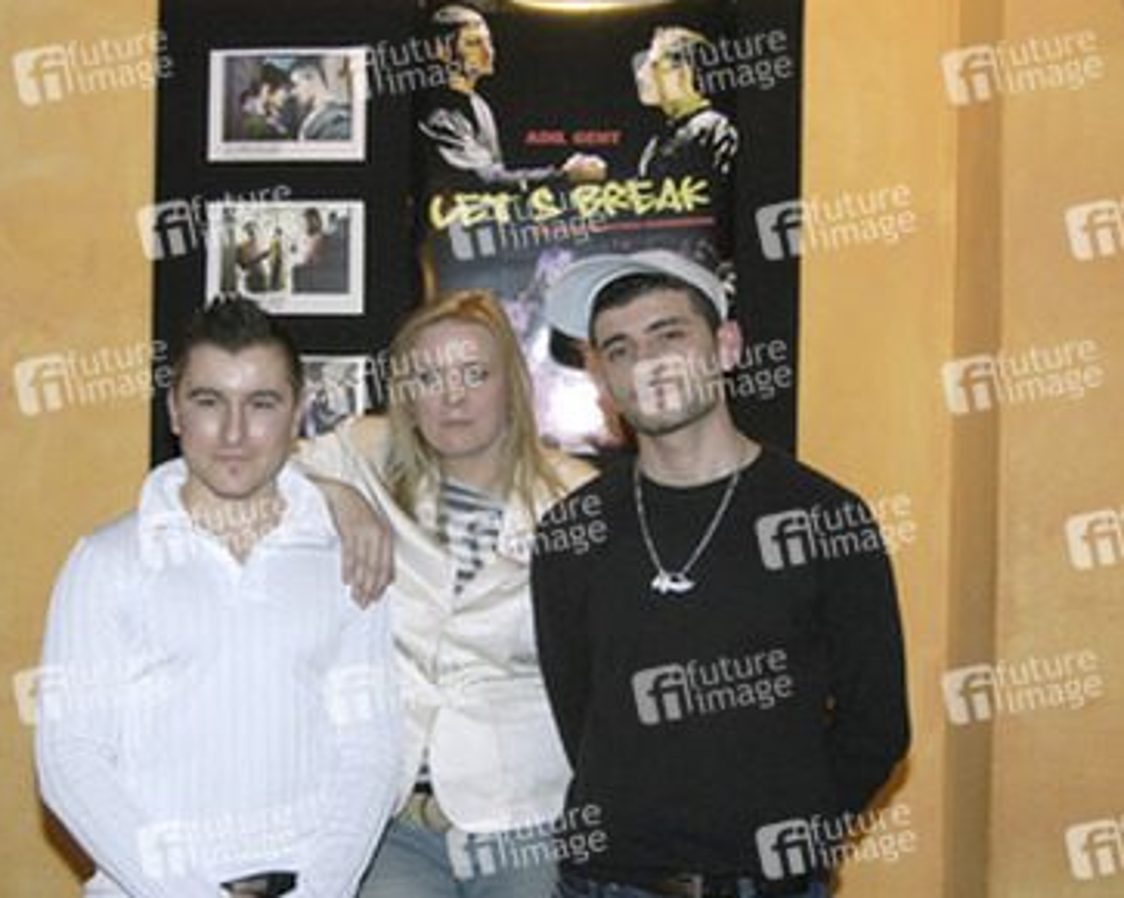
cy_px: 455
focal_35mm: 56
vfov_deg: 27.1
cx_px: 444
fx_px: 1862
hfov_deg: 33.5
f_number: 5
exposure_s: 1/40
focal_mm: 32
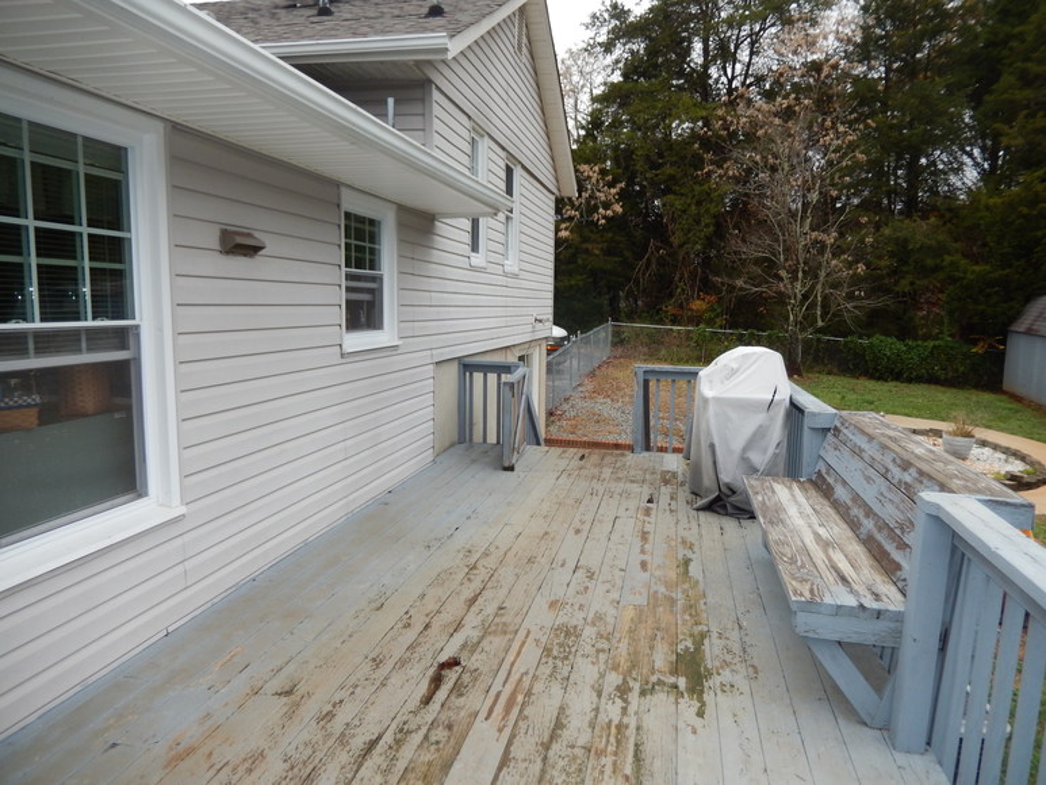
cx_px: 523
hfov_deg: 69.4
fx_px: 756
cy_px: 392
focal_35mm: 25
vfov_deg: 54.9
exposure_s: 1/250
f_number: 3.4
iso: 125
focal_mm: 4.5
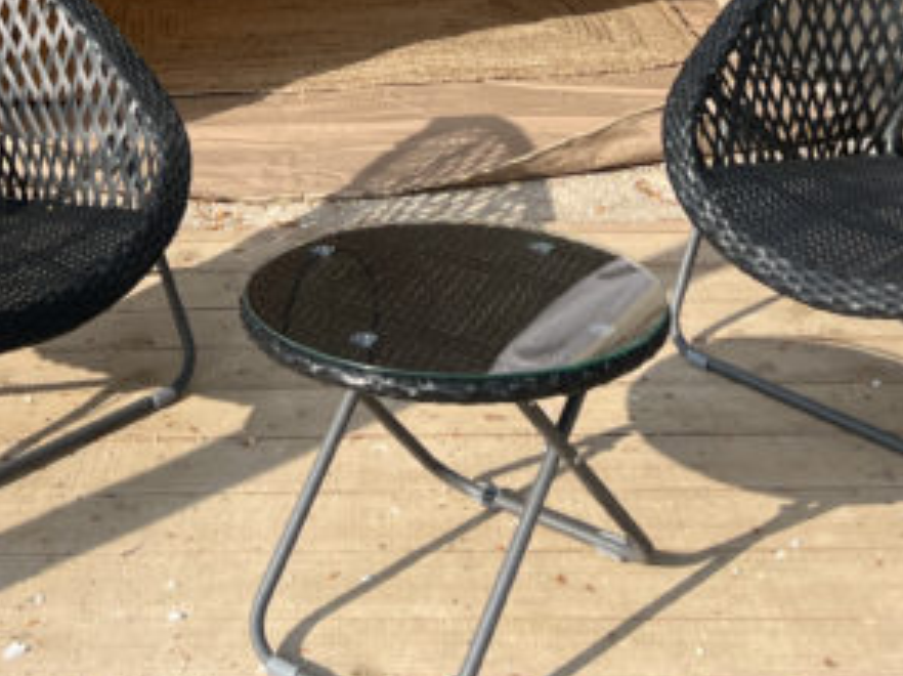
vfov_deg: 20.1
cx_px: 316
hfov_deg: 28.4
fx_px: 1772
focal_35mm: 68
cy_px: -163
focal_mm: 5.7
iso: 50
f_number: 1.5
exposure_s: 1/4115
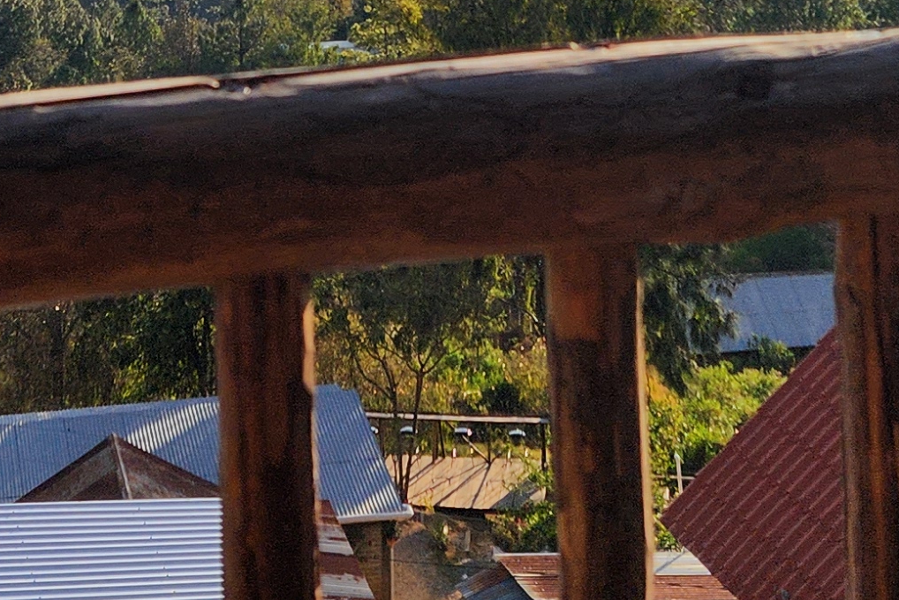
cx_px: 368
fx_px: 2348
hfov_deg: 21.7
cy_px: -524
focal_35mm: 94
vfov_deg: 13.0
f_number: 1.8
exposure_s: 1/4098
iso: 20
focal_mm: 5.4
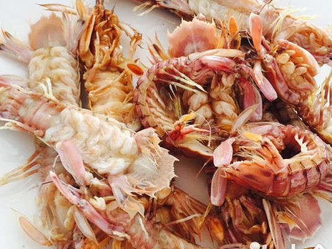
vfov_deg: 37.7
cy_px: 126
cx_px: 182
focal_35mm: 38
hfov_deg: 48.9
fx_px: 365
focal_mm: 4.15
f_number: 2.2
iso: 100
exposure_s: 1/33
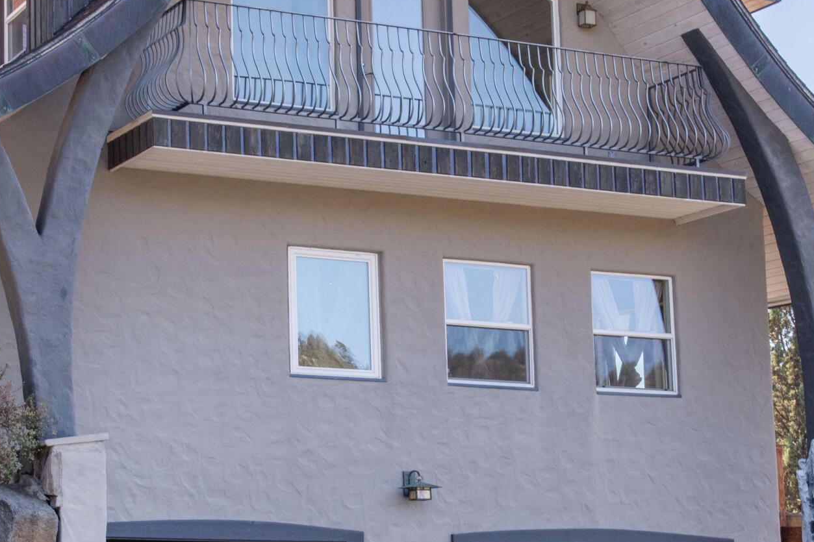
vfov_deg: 15.0
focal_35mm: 91
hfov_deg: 22.4
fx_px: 2057
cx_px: 414
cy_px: 328
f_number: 11
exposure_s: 1/80
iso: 200
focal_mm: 38
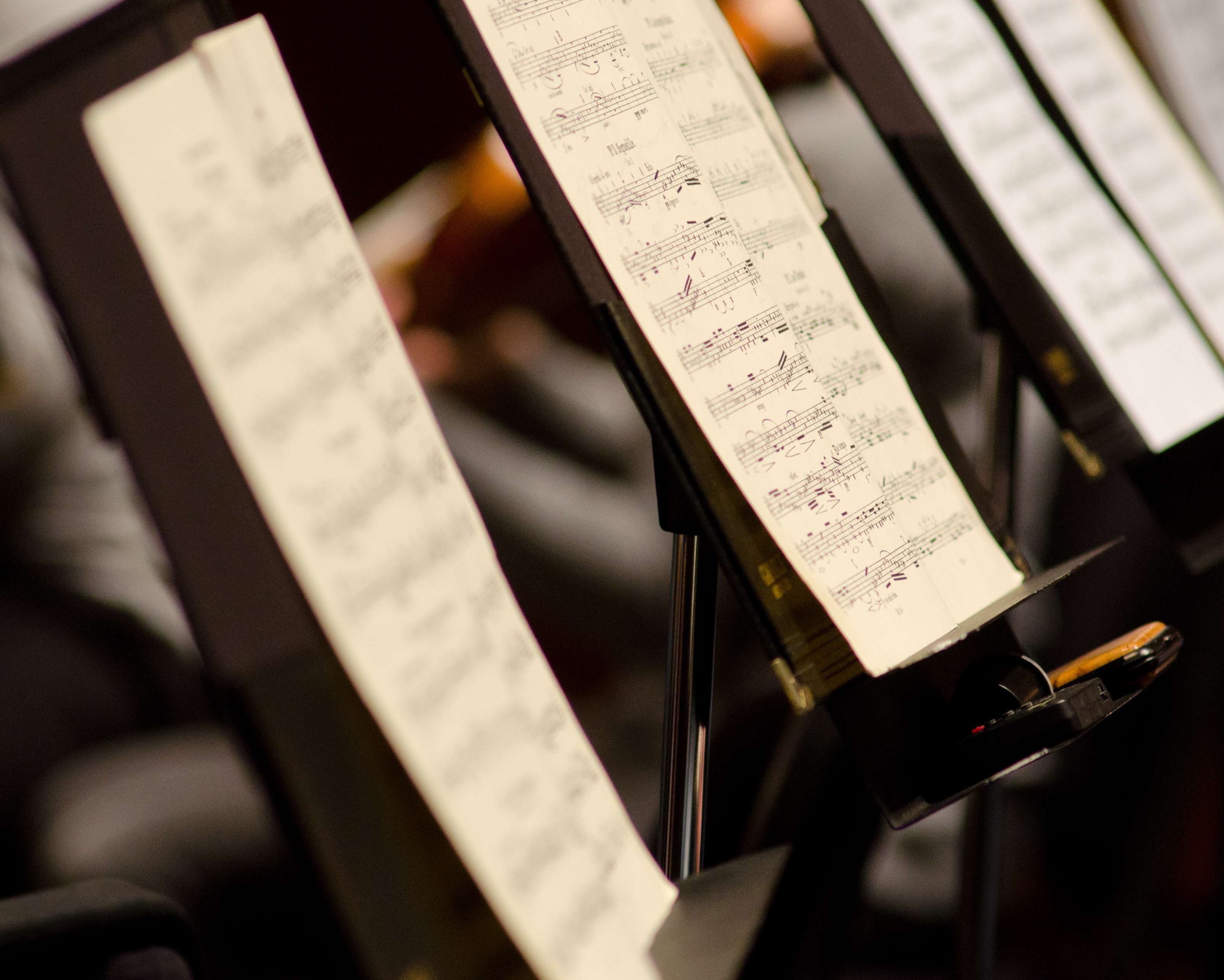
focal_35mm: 391
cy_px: 386
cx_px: 588
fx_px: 14165
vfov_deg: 4.0
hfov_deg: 4.9
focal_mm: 180
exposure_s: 1/320
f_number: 4
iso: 800
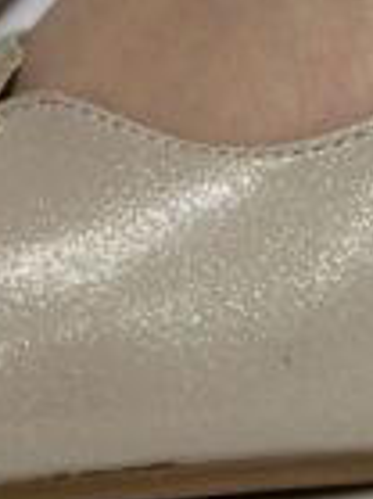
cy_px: -607
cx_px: 395
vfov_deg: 6.8
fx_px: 3986
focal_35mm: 277
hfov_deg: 5.3
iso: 125
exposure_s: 1/100
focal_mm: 6.86
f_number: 1.78
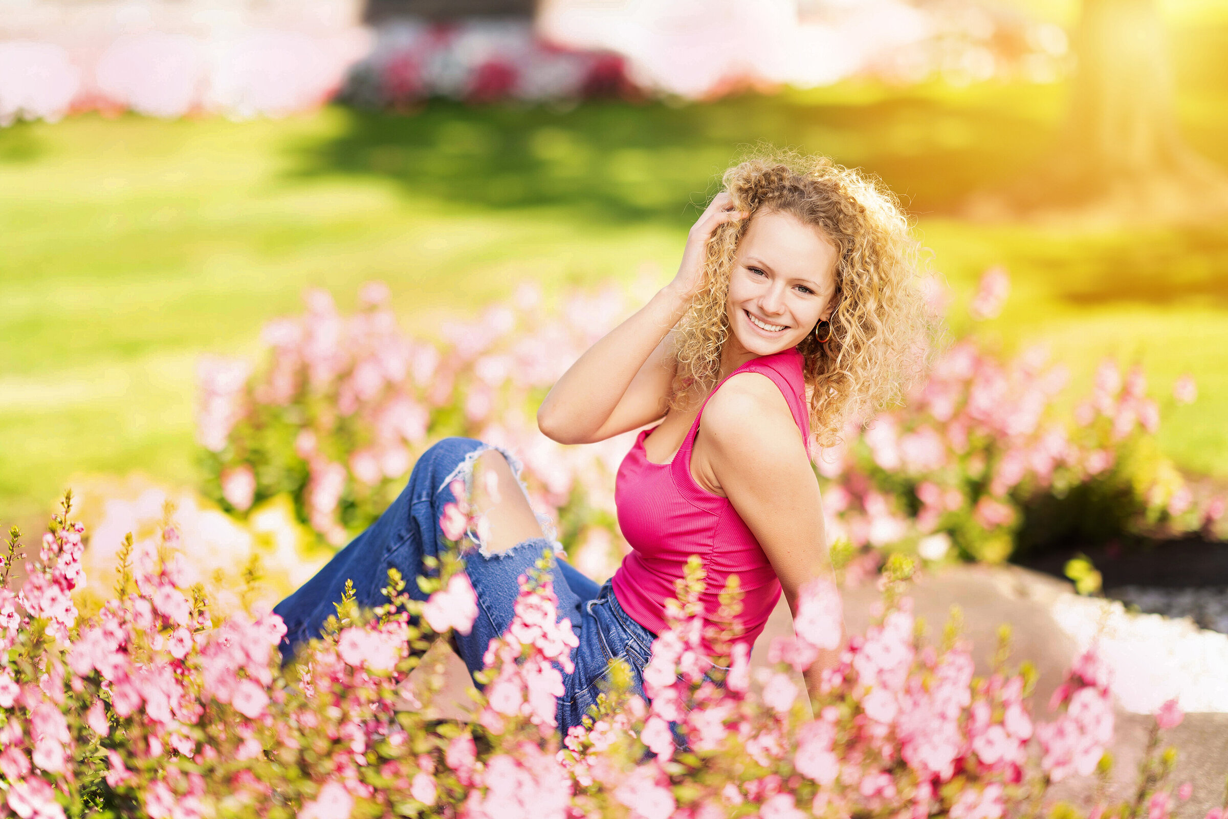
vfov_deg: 16.1
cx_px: 614
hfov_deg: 23.9
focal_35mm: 85
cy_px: 410
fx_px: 2899
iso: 100
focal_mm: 85
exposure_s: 1/1250
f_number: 1.4
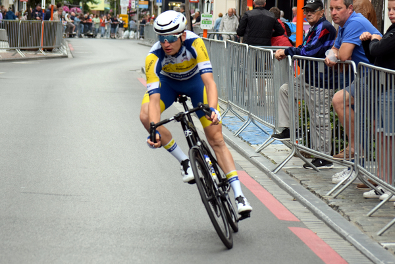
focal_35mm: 108
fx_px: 1186
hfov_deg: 18.9
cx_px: 198
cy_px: 132
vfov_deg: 12.7
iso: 1250
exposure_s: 1/500
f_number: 4.2
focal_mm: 72
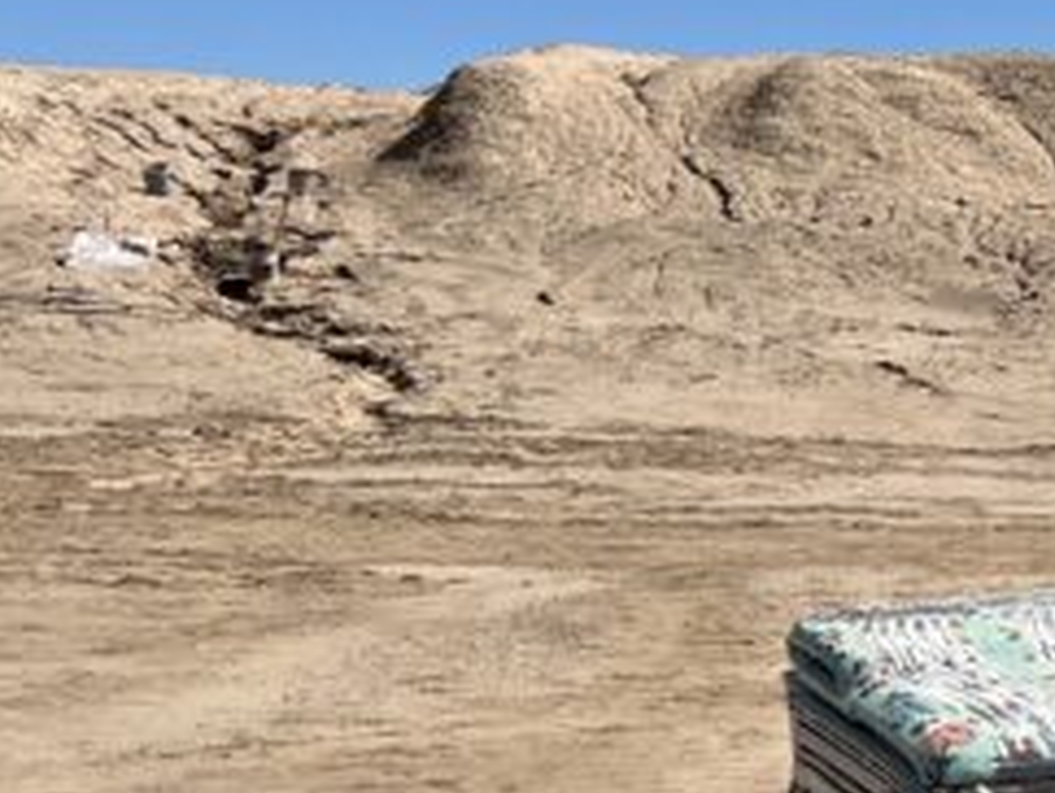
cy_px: 357
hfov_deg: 15.9
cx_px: 1731
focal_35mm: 110
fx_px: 3356
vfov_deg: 13.5
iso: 50
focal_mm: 5.7
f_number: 1.5
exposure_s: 1/7463
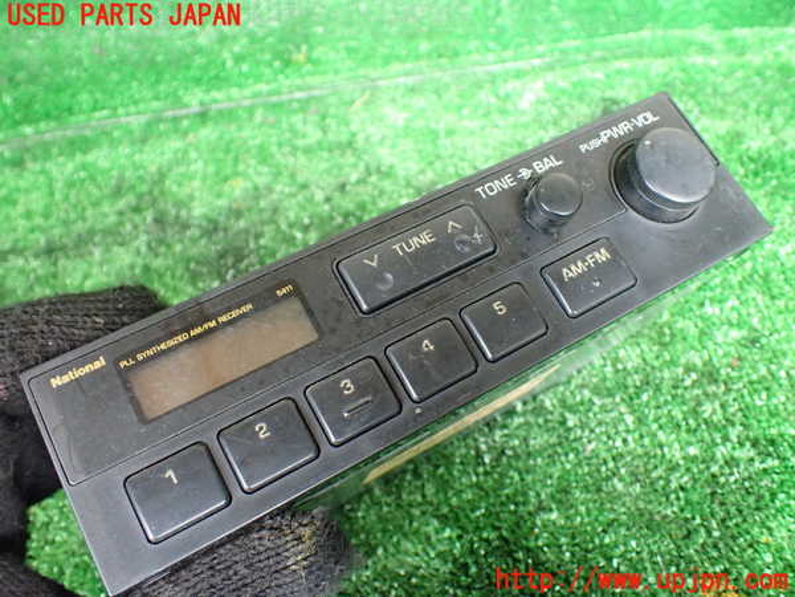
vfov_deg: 46.8
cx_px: 398
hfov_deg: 60.0
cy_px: 298
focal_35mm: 30
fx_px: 689
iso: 500
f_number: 2.3
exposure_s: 1/125
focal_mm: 5.4
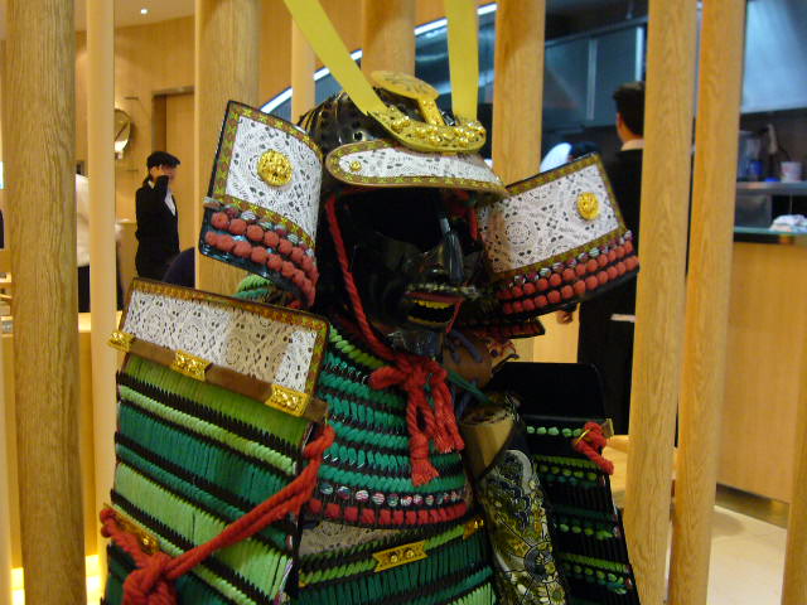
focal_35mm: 40
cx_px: 404
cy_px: 302
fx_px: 933
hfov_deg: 46.8
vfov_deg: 36.0
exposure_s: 1/15
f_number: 2.8
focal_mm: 4.7
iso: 160
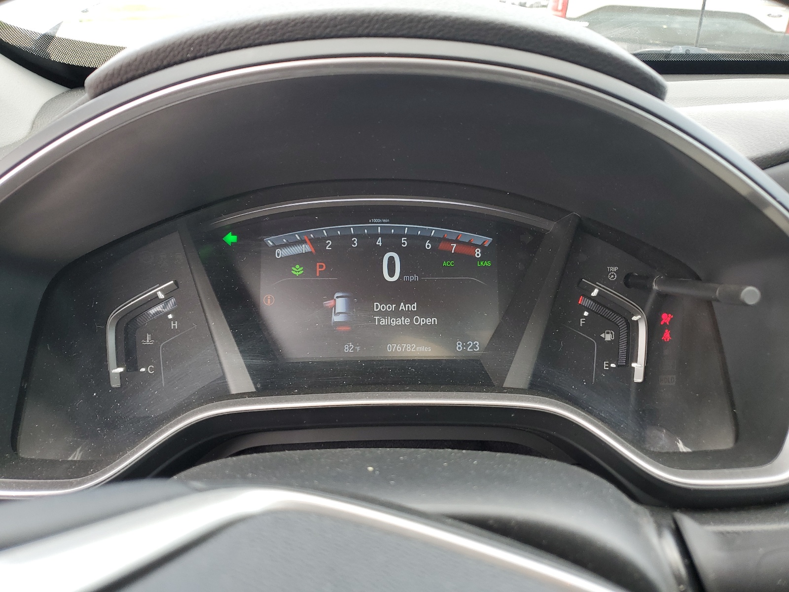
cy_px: 296
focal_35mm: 26
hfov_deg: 67.3
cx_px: 394
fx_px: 593
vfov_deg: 53.1
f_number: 1.5
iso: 52
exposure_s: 1/120
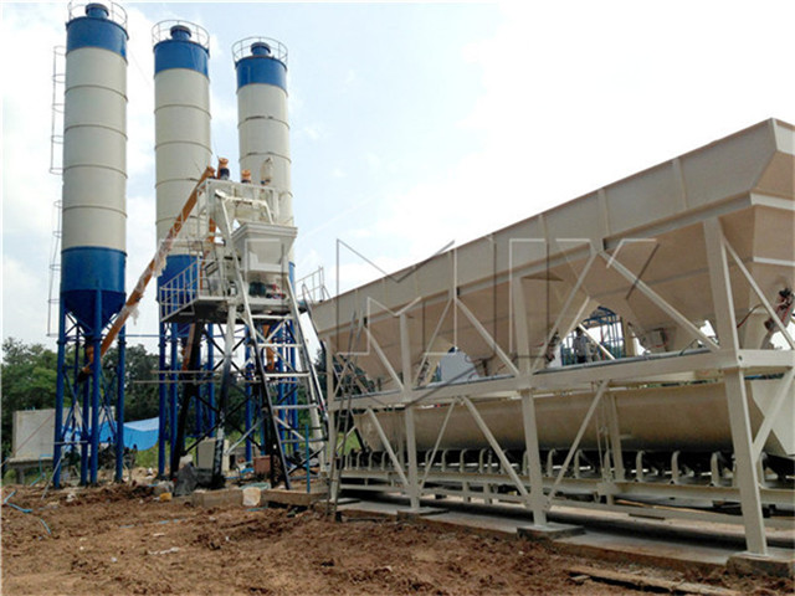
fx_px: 758
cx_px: 398
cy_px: 298
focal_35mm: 33
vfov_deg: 42.9
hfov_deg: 55.4
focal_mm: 4.13
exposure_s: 1/2857
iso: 50
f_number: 2.4
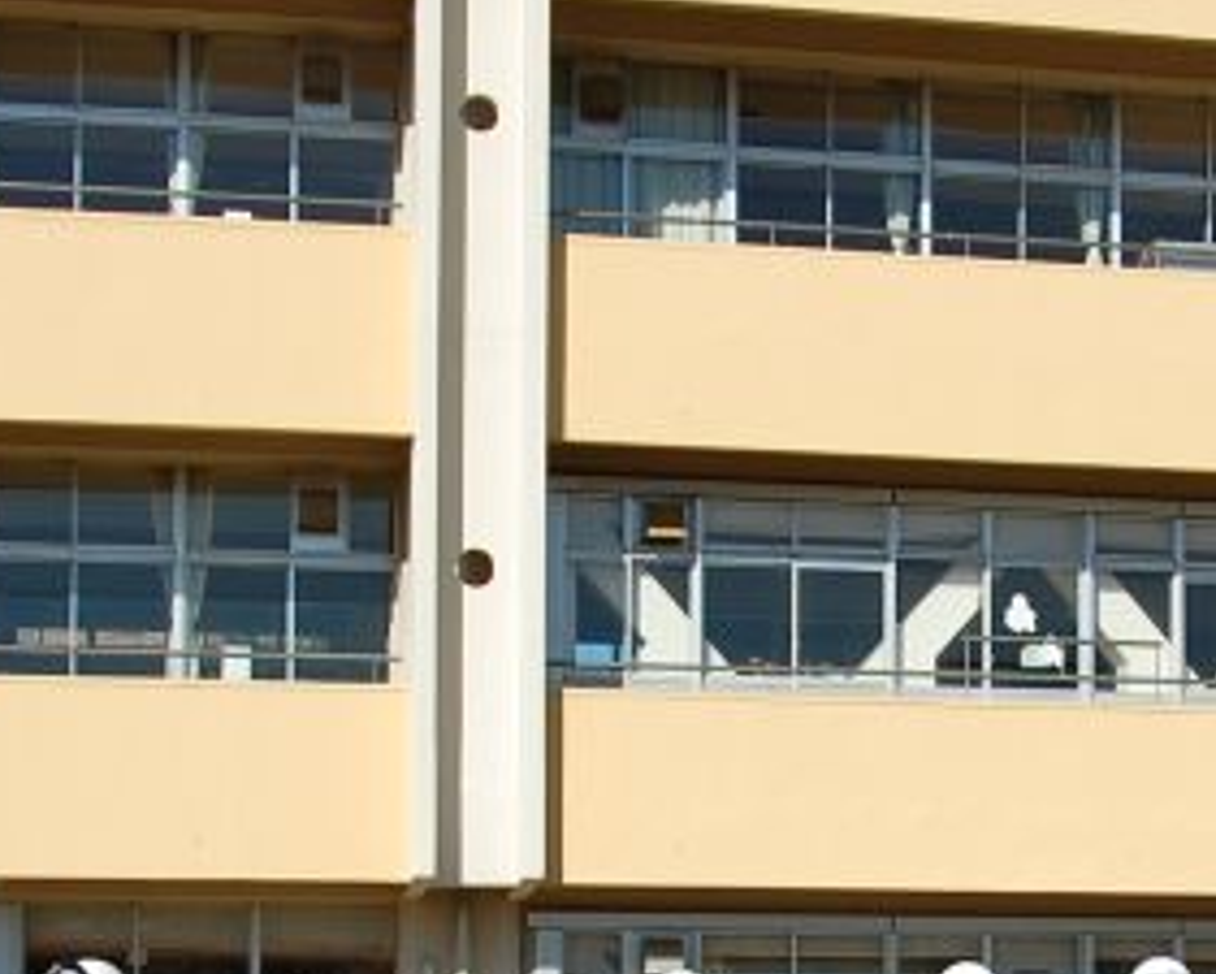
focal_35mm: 88
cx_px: 840
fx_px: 3168
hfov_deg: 21.6
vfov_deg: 17.1
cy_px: 974
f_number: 5.6
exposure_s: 1/1250
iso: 200
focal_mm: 22
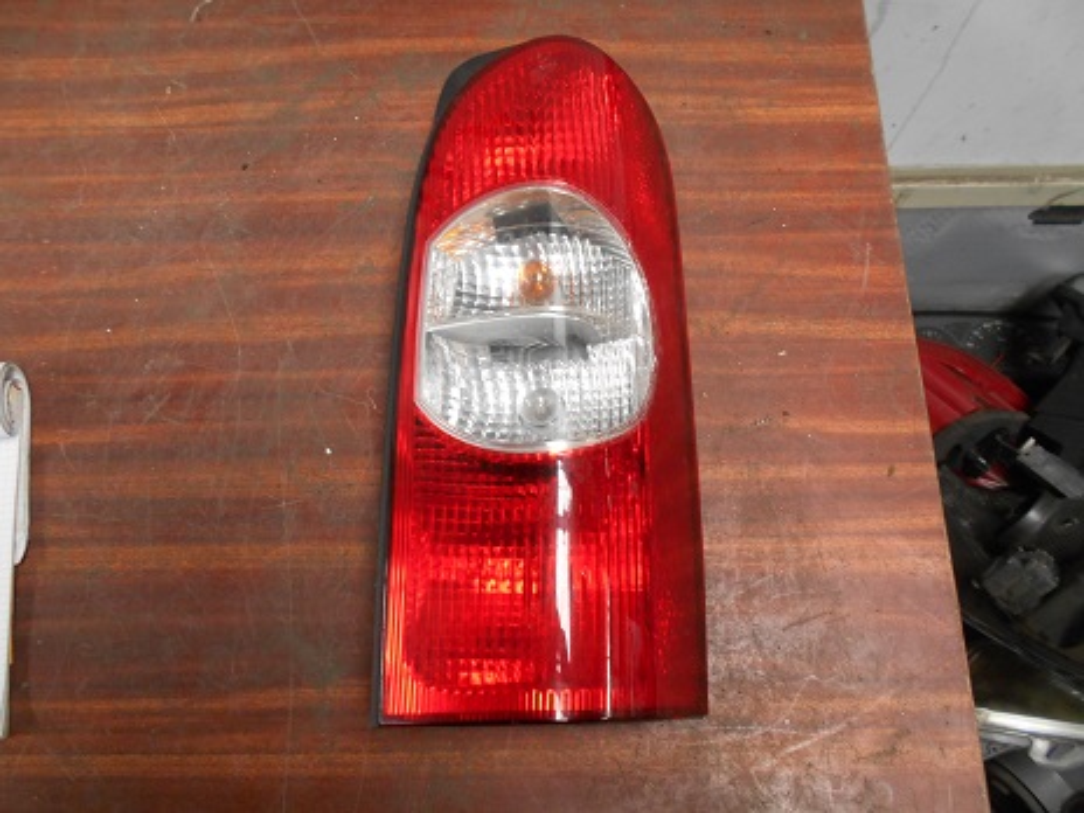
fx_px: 814
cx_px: 542
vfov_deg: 53.1
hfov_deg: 67.3
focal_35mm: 26
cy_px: 406
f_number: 3.2
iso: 220
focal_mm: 4.6
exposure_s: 1/30
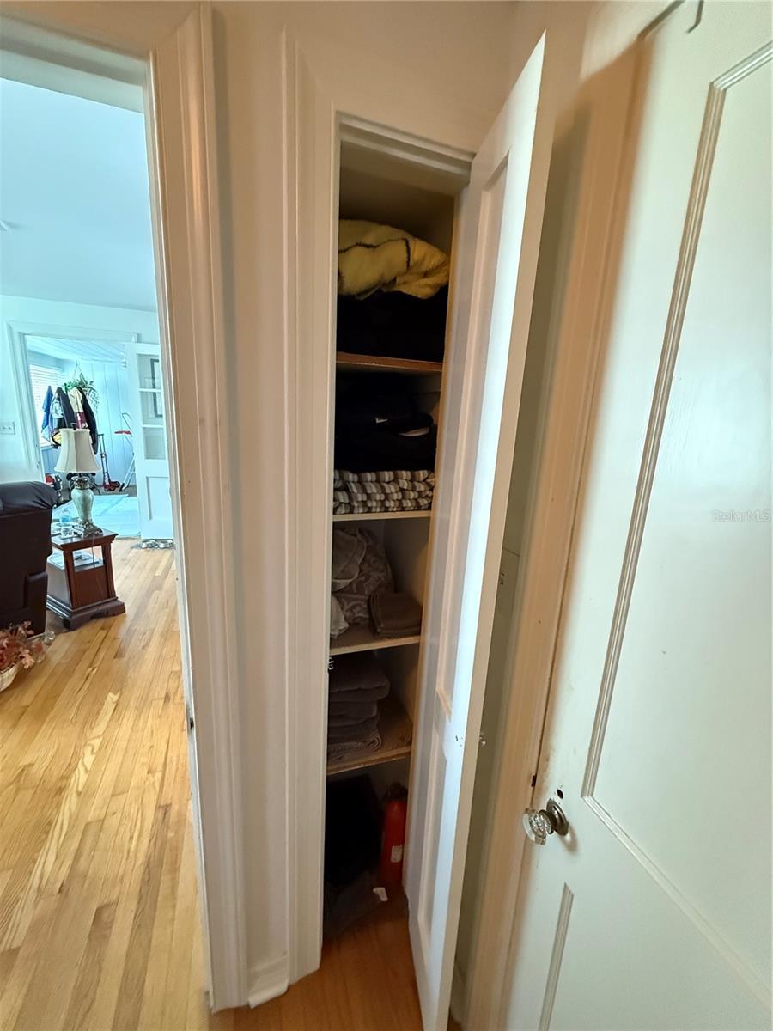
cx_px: 386
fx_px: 417
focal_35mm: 14
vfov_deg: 102.1
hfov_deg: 85.7
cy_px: 516
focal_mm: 2.22
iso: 1250
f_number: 2.2
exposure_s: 1/40
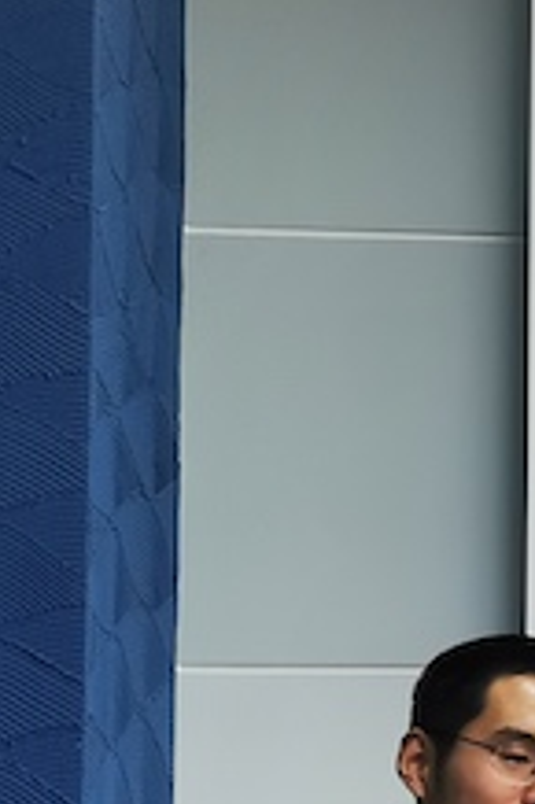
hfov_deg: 9.9
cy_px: 723
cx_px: 1022
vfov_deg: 15.7
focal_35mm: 129
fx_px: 2880
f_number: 1.6
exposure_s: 1/100
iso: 160
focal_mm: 5.56
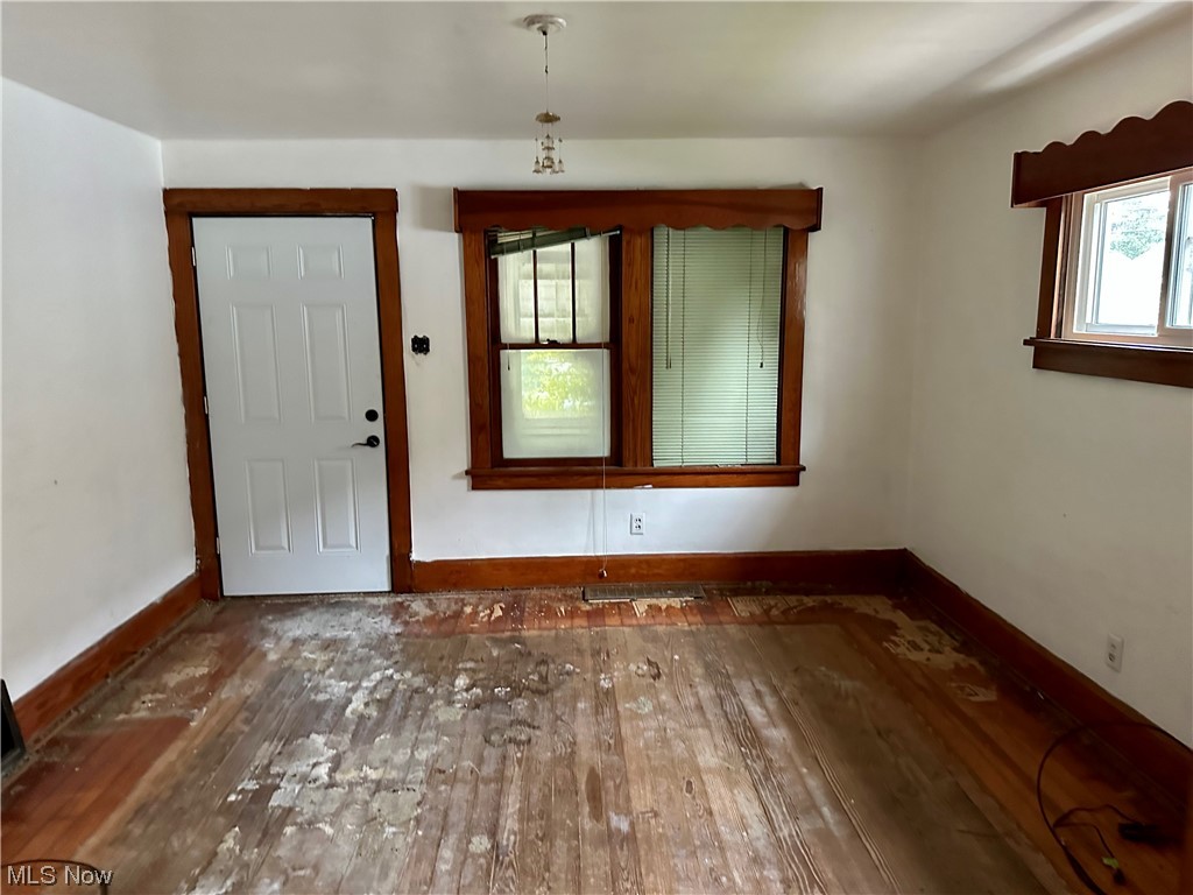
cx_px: 596
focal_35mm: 24
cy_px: 448
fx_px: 827
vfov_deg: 56.8
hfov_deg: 71.6
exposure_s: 1/43
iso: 1000
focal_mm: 6.86
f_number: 1.78
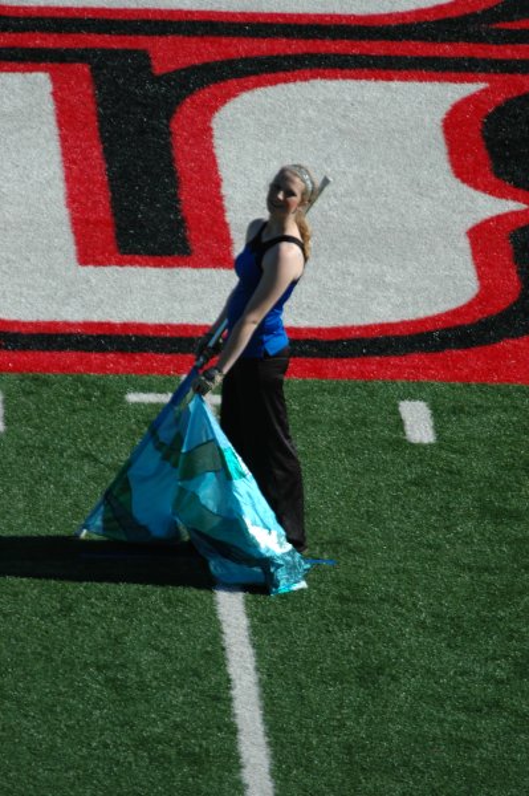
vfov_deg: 3.4
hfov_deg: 2.3
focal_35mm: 600
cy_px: 398
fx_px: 13247
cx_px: 264
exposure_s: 1/1000
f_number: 5.6
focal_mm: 400
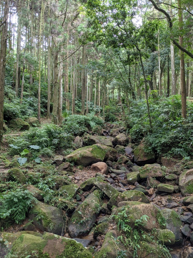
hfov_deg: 51.4
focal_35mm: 27
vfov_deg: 65.3
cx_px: 96
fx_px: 201
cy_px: 129
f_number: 1.73
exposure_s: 1/35
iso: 67
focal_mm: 4.38
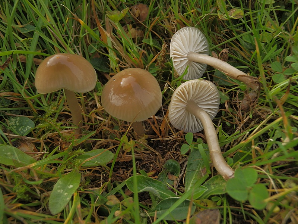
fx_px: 319
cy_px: 112
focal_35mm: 37
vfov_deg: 38.7
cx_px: 149
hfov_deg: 50.1
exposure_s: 1/320
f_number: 3.9
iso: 125
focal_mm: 6.7
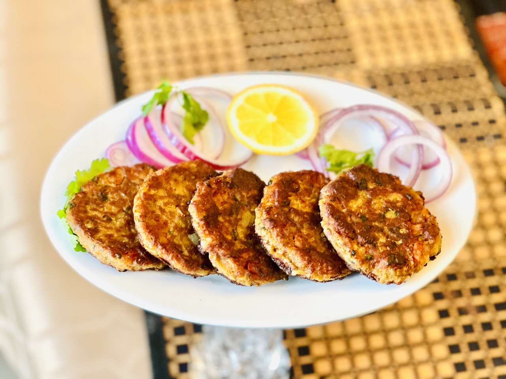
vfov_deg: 19.1
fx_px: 1126
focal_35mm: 77
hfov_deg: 25.3
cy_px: 190
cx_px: 253
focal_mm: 9
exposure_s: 1/40
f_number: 2.8
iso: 200
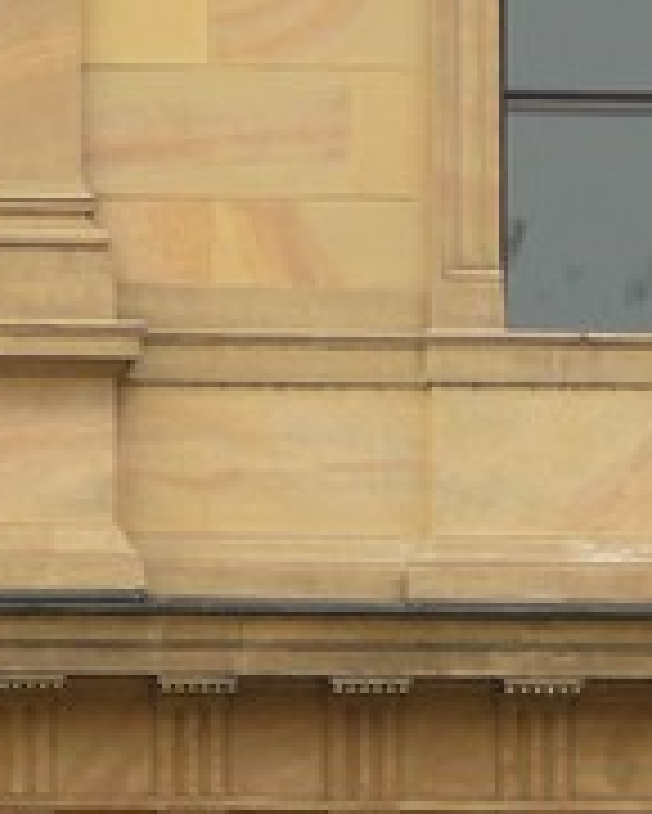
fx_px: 17497
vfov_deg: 2.7
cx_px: 908
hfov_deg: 2.1
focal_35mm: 726
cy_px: 706
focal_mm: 38.1
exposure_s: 1/40
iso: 100
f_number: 3.6
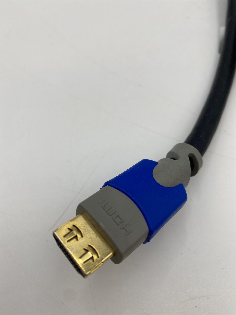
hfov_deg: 53.1
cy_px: 158
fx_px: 236
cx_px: 118
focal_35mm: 26
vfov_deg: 67.3
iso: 32
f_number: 1.8
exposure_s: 1/161
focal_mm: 4.25
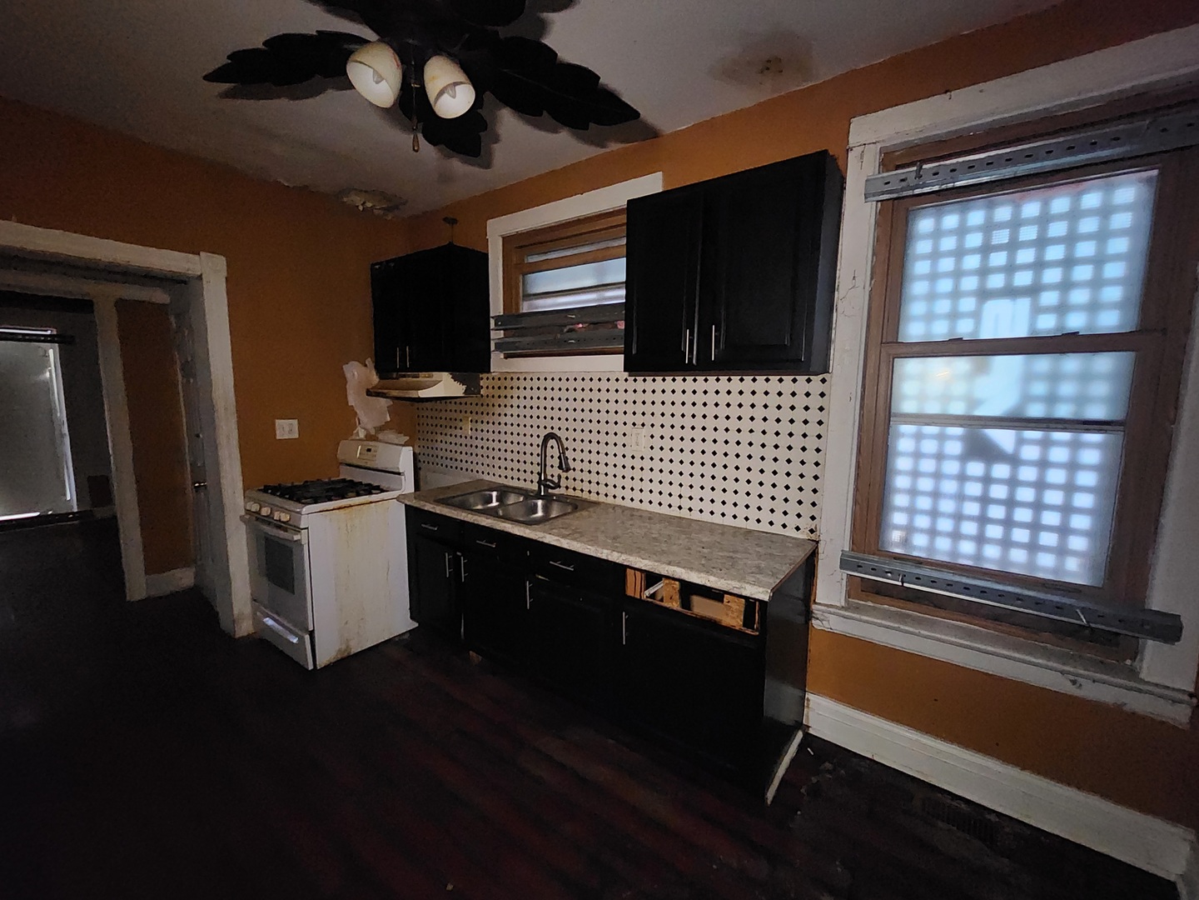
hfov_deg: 106.2
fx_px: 450
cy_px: 450
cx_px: 600
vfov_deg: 89.9
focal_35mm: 13
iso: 2000
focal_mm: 2.2
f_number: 2.2
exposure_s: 1/24
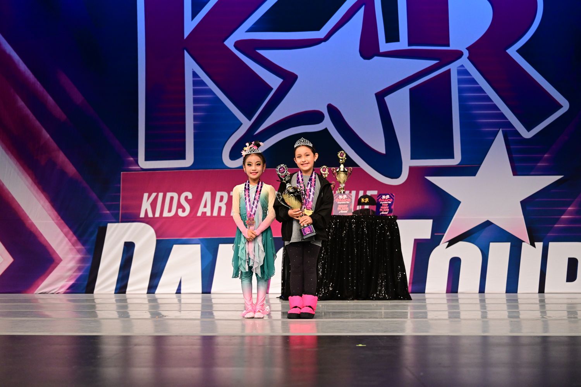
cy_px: 194
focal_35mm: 70
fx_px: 1130
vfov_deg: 19.5
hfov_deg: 28.8
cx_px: 290
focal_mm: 70
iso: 2500
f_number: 3.5
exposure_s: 1/800
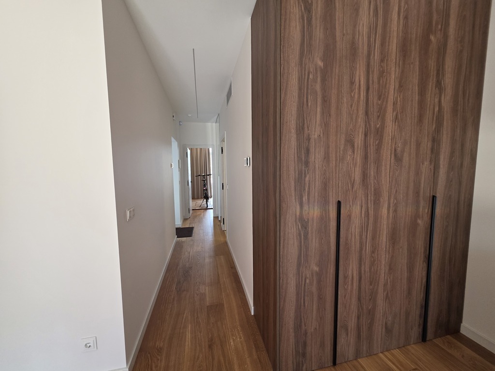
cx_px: 248
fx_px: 186
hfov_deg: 106.2
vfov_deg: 89.9
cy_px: 186
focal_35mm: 13
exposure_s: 1/200
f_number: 1.9
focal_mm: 2.2
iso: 320
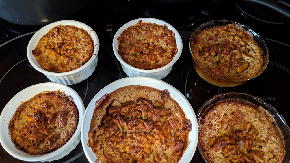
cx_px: 143
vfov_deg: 38.9
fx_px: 231
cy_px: 93
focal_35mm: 30
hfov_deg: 64.3
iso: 215
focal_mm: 4.44
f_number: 1.8
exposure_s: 1/24
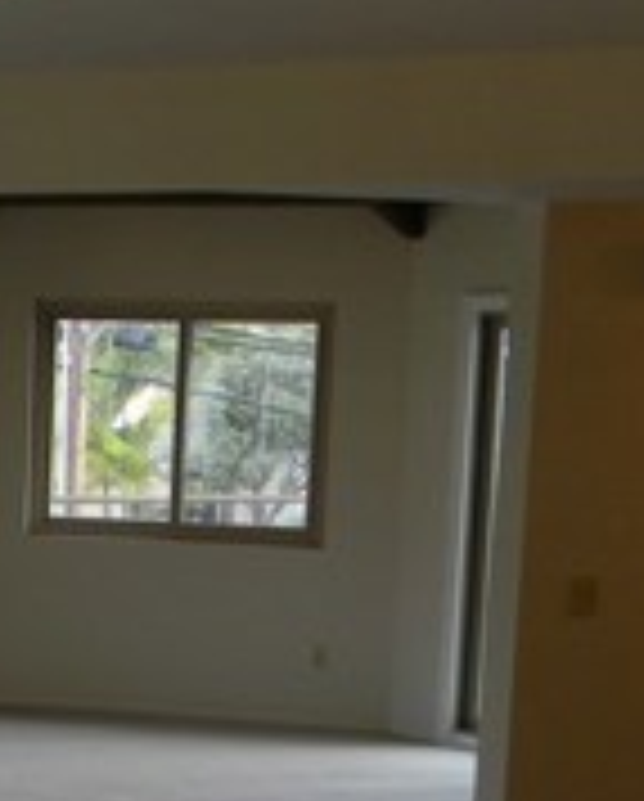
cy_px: 760
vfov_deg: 19.1
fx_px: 2329
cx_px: -221
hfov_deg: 15.0
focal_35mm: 98
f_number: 3.5
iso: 80
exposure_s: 1/32
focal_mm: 5
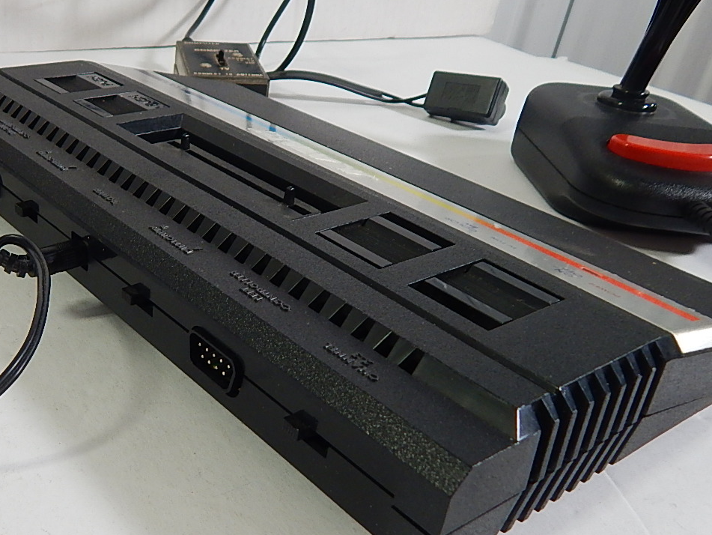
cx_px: 162
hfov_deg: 47.9
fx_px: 761
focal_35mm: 37
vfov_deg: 38.4
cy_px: 340
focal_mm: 4
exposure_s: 1/30
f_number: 3
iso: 140
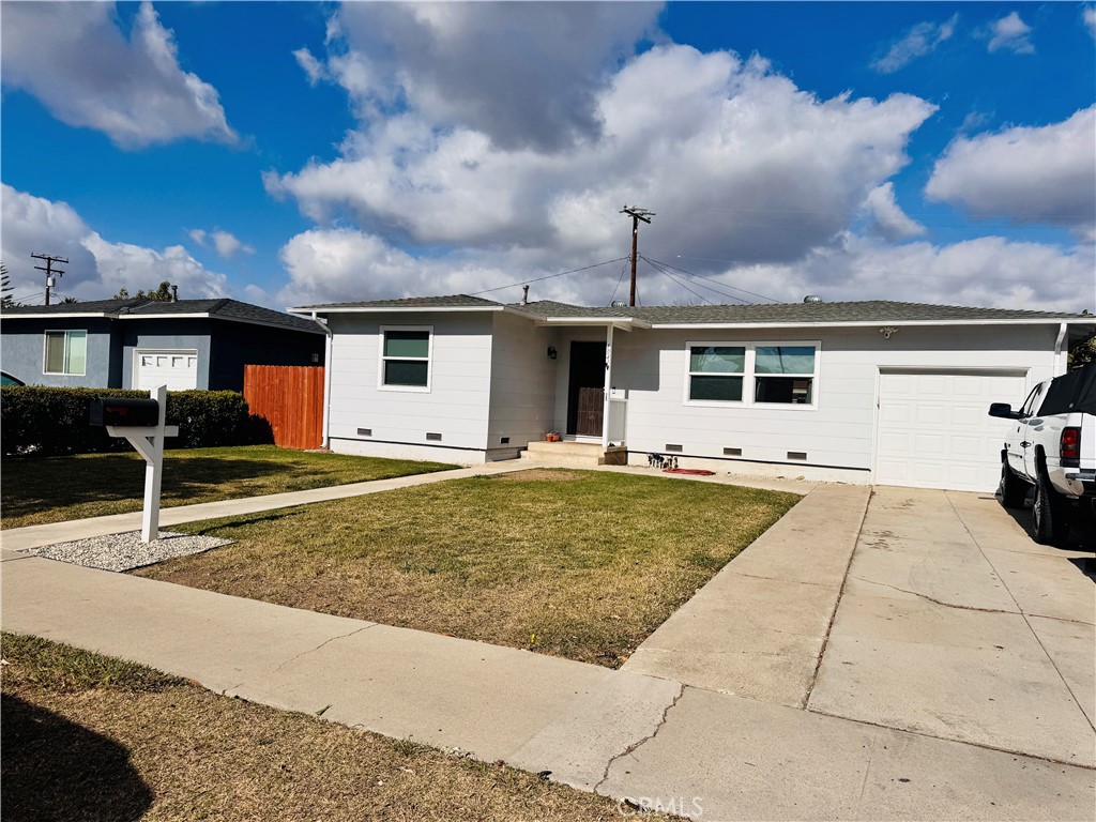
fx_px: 760
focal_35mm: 24
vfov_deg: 56.8
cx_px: 548
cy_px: 411
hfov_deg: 71.6
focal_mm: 6.76
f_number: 1.78
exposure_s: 1/12346
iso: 80
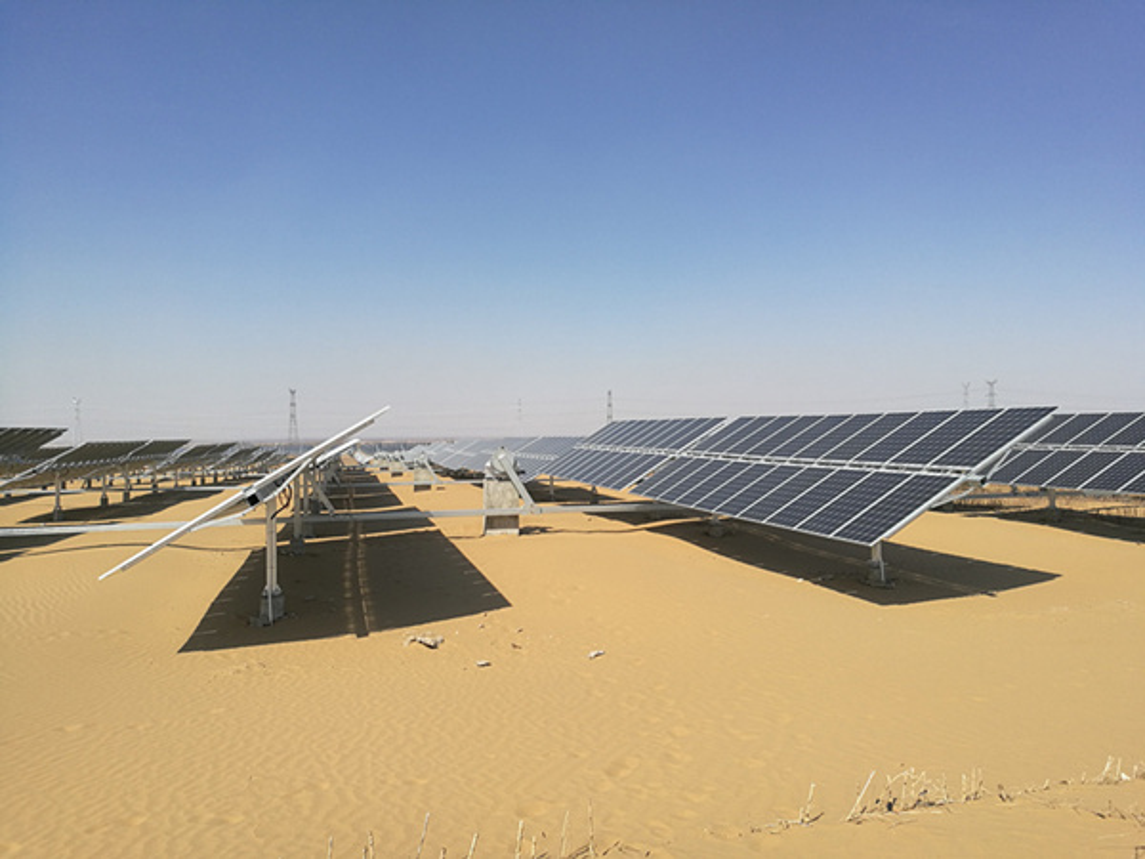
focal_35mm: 27
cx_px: 572
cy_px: 430
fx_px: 893
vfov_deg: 51.4
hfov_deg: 65.3
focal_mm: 4.5
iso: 50
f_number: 2.2
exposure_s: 1/1110
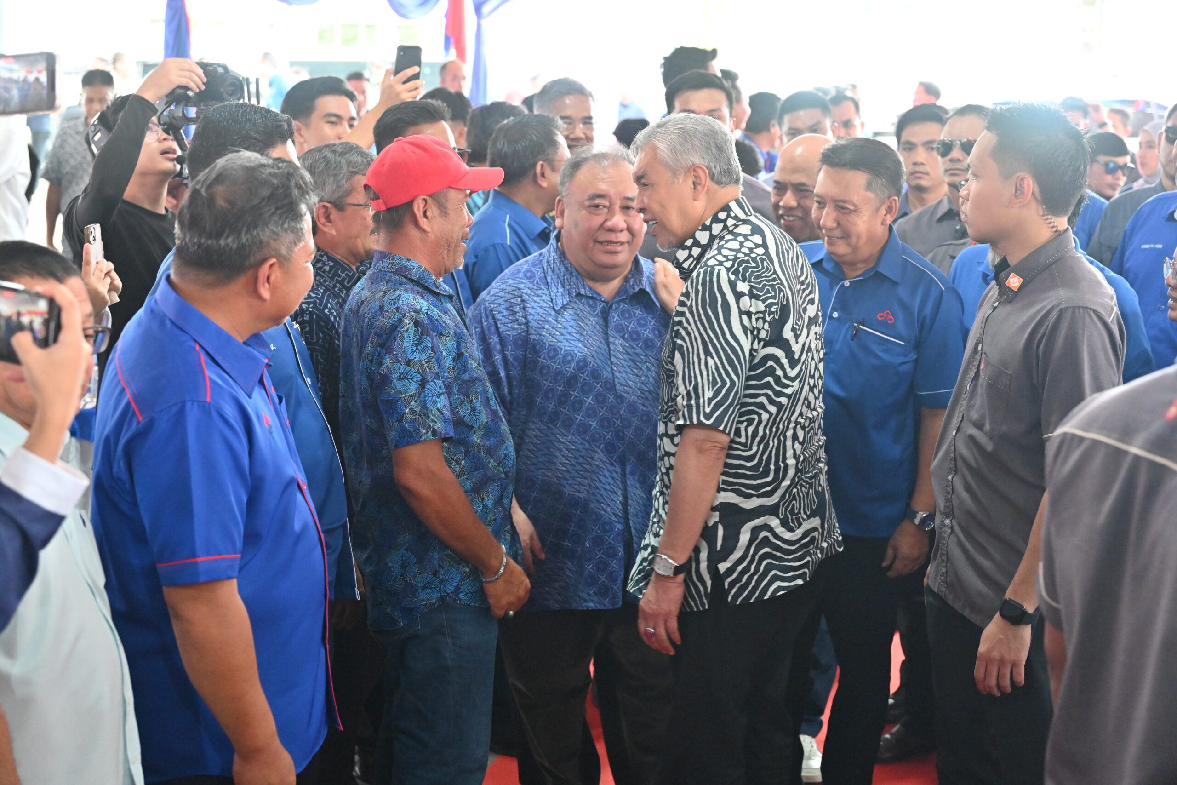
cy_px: 392
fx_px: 1765
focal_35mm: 54
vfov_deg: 25.1
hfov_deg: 36.9
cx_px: 588
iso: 3200
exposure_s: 1/250
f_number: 4
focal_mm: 54
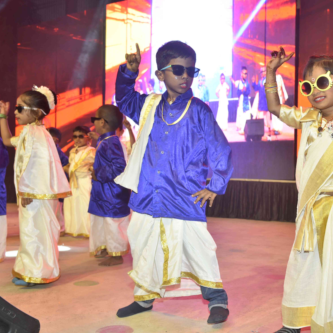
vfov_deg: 37.6
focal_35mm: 45
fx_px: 490
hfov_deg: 37.2
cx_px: 220
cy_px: 166
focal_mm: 35
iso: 400
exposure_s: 1/160
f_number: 5
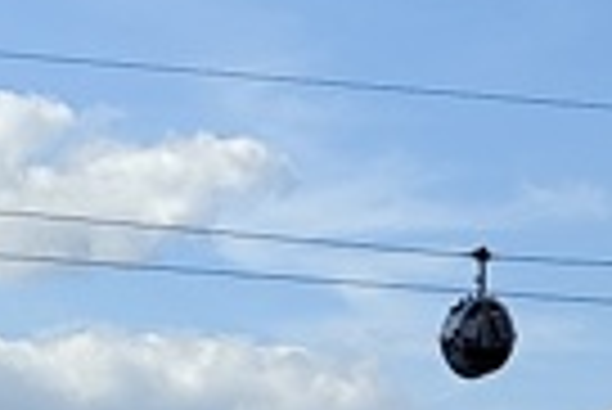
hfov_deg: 5.4
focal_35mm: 355
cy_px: 770
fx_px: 6041
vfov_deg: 3.8
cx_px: 1926
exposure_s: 1/912
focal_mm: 6.19
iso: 50
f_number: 1.65
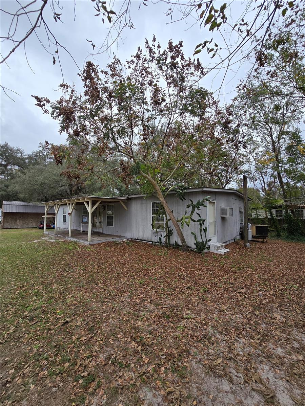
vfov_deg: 106.2
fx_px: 153
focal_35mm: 13
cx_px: 152
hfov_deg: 89.9
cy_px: 203
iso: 50
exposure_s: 1/864
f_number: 2.2
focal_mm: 2.2
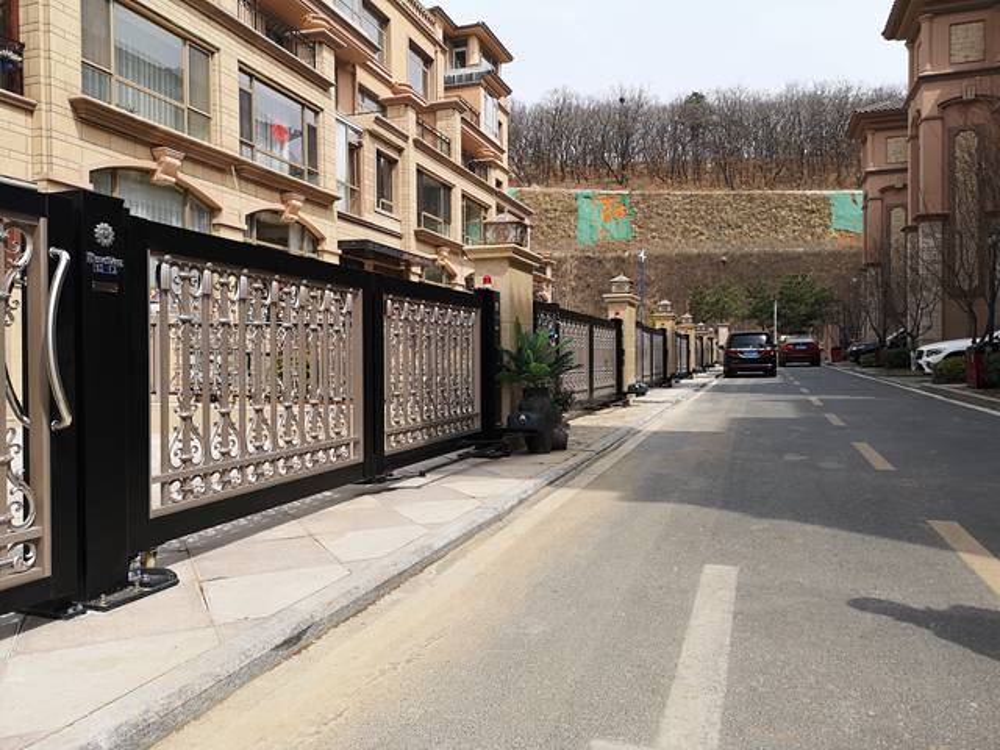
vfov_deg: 51.4
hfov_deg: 65.3
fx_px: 780
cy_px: 375
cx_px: 500
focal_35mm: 27
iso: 50
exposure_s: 1/1513
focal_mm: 3.95
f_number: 1.8
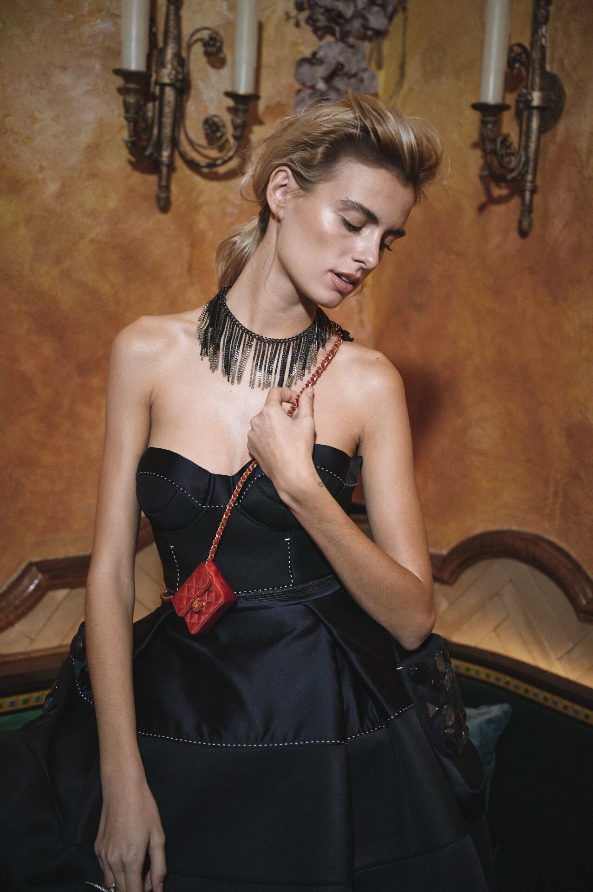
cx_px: 296
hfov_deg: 31.1
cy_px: 446
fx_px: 1064
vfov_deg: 45.5
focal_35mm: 43
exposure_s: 1/80
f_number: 2.8
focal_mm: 43
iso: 100
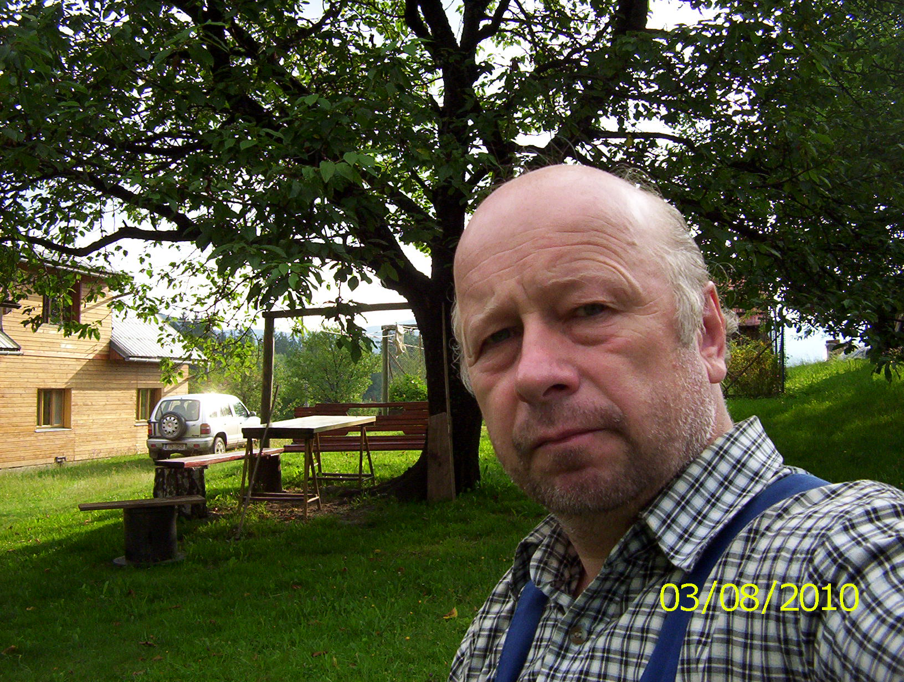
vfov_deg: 37.0
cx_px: 452
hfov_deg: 47.8
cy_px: 341
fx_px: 1021
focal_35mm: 39
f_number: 3.84
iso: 100
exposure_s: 1/414
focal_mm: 5.26
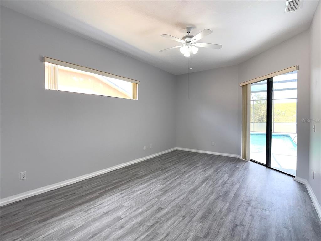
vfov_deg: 56.8
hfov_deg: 71.6
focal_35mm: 24
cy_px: 120
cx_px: 160
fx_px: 223
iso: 80
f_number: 1.78
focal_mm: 6.76
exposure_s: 1/412
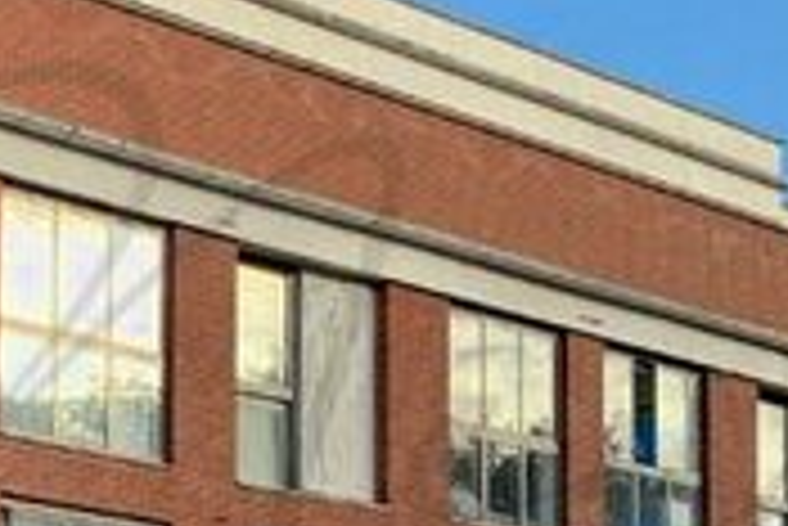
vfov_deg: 12.6
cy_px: 510
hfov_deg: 17.7
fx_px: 2366
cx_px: -243
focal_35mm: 108
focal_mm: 4.25
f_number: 1.8
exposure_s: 1/495
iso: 25
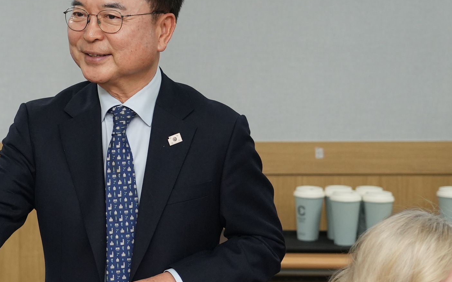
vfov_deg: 9.9
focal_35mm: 132
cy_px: 83
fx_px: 1626
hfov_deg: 15.7
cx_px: 85
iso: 1600
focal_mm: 52
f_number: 4
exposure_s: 1/320
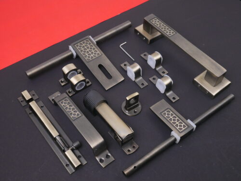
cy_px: 90
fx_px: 292
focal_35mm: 42
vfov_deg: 34.3
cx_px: 120
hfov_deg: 44.8
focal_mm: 21
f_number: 7.1
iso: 1000
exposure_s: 1/30
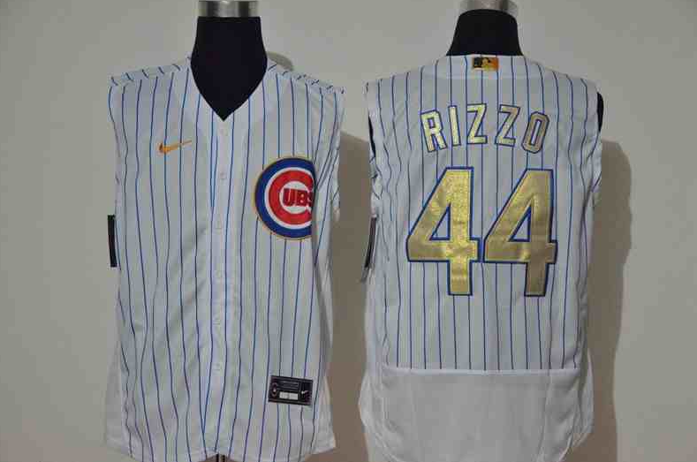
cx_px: 347
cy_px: 229
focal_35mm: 76
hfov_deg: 26.7
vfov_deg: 17.9
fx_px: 1469
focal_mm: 50
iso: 4000
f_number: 4.8
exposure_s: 1/50
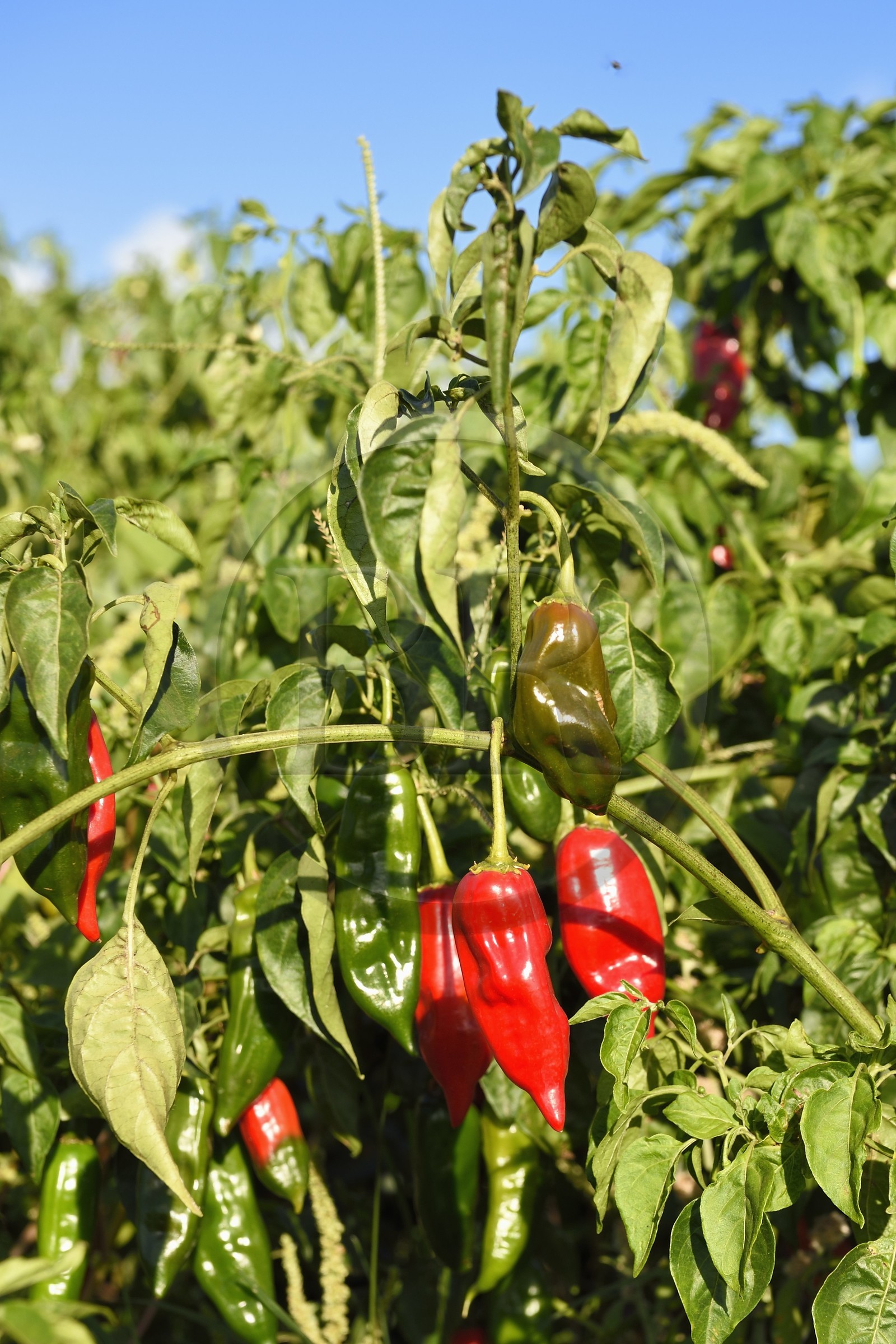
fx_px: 2613
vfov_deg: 28.8
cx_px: 448
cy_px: 672
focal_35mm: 70
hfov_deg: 19.5
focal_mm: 70
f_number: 9
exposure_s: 1/320
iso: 200
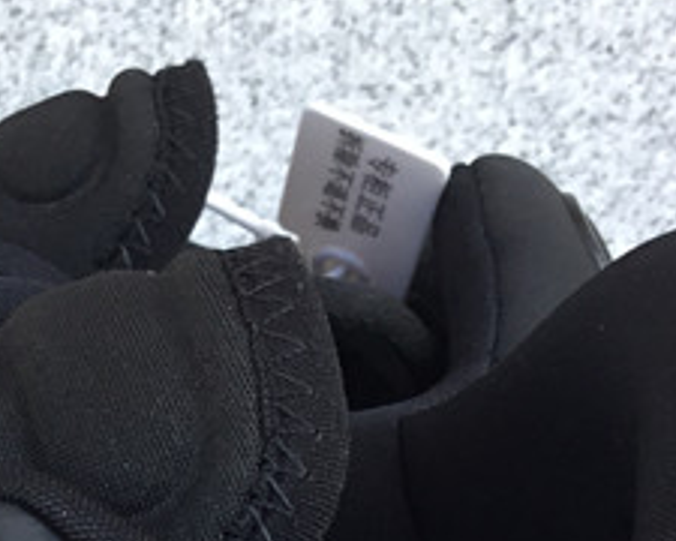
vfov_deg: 12.1
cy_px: 852
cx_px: -87
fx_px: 2421
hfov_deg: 15.4
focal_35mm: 121
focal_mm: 3.3
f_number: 2.4
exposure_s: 1/100
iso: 32
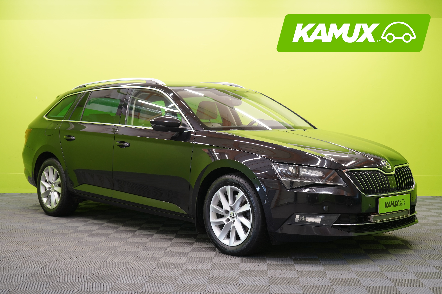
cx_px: 221
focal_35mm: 50
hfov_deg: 39.6
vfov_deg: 27.0
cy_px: 147
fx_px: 614
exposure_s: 1/25
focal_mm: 50
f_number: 4.5
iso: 400
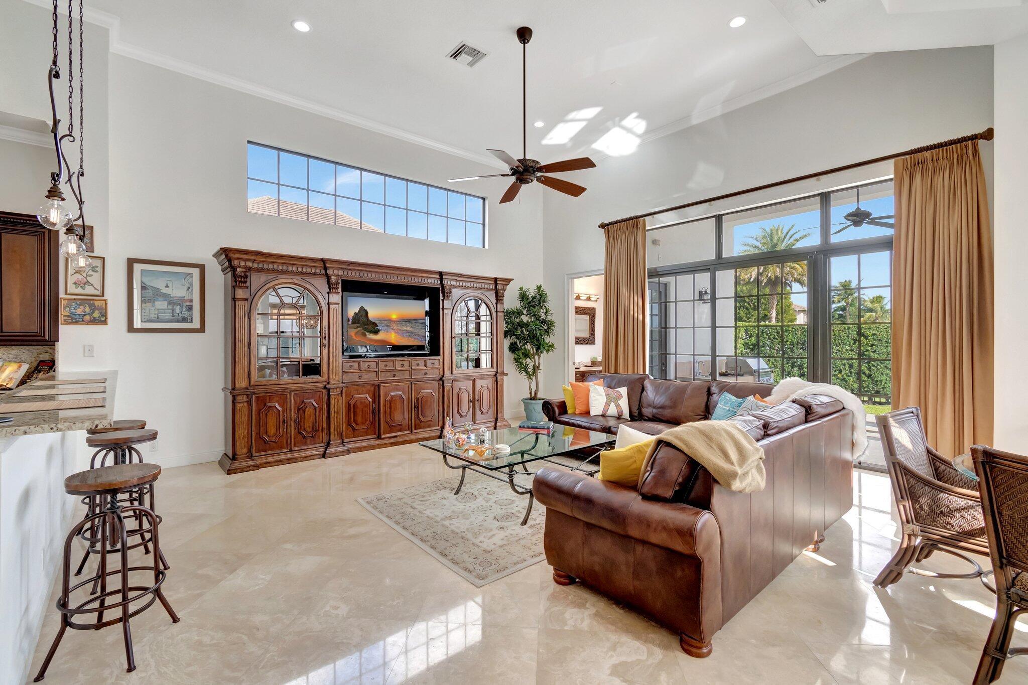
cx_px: 514
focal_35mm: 15
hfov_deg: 100.4
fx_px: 428
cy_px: 342
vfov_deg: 77.3
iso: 1000
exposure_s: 1/40
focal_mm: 10
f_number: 8
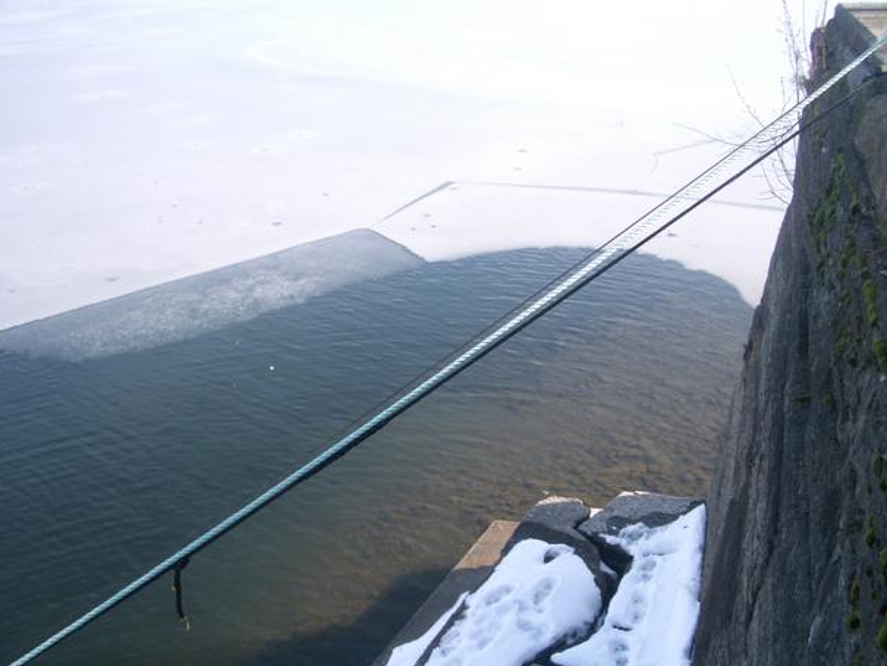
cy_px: 342
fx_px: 948
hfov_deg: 50.1
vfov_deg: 38.7
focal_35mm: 37
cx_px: 452
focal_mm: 5.8
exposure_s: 1/160
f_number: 4.3
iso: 50
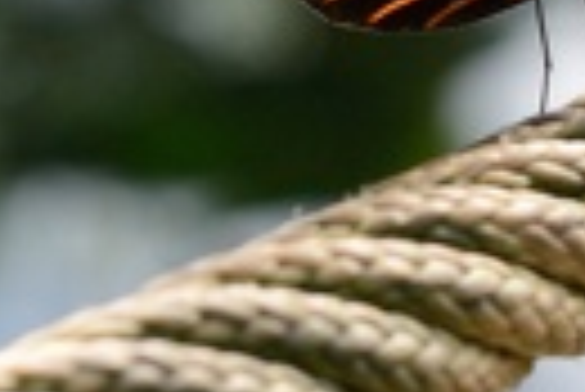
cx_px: 369
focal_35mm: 305
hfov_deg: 6.7
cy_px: -104
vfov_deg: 4.5
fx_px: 4962
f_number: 7.1
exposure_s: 1/400
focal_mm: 50
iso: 1250
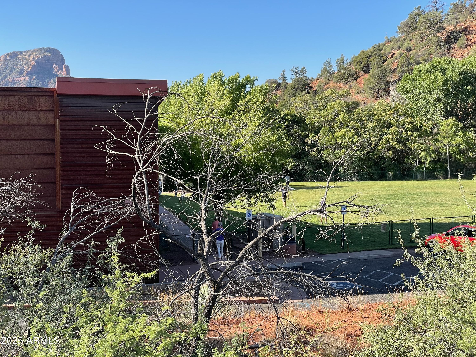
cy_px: 178
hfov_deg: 36.8
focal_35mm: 52
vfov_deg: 28.0
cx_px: 238
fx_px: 715
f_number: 2
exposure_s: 1/623
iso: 25
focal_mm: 6
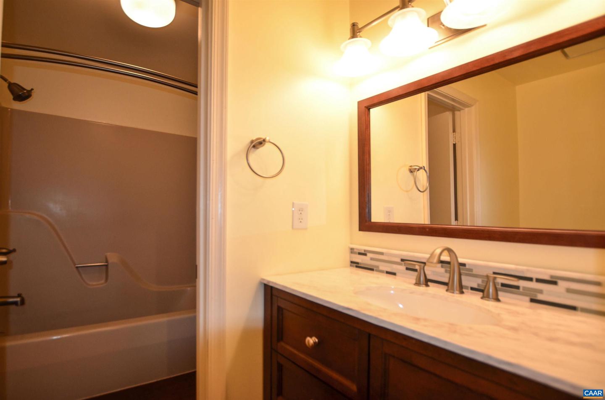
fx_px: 251
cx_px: 302
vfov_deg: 77.0
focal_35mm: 15
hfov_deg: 100.5
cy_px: 200
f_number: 3.5
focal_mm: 10
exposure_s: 1/125
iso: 320
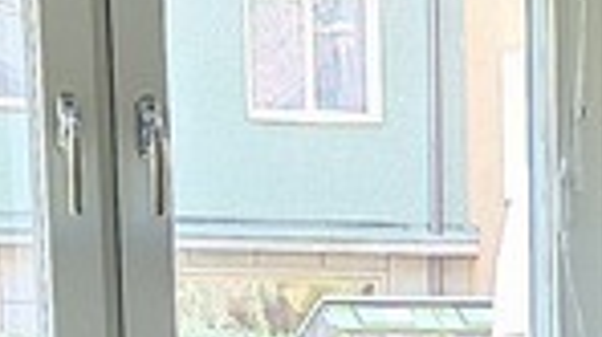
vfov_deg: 6.6
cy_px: 877
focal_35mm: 173
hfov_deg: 12.3
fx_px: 2760
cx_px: 635
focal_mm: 5.4
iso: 640
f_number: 1.8
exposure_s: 1/100
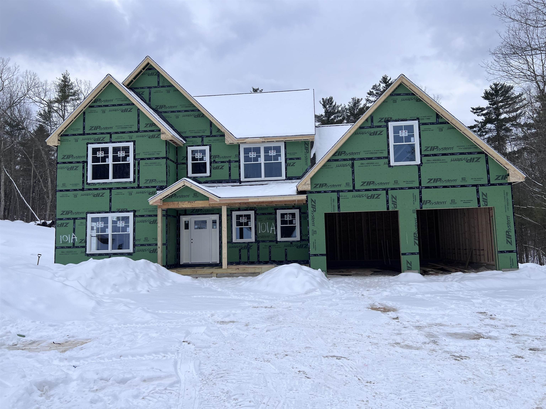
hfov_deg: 67.3
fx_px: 410
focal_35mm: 26
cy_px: 204
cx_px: 273
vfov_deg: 53.1
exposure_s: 1/4115
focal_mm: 5.7
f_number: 1.5
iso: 50
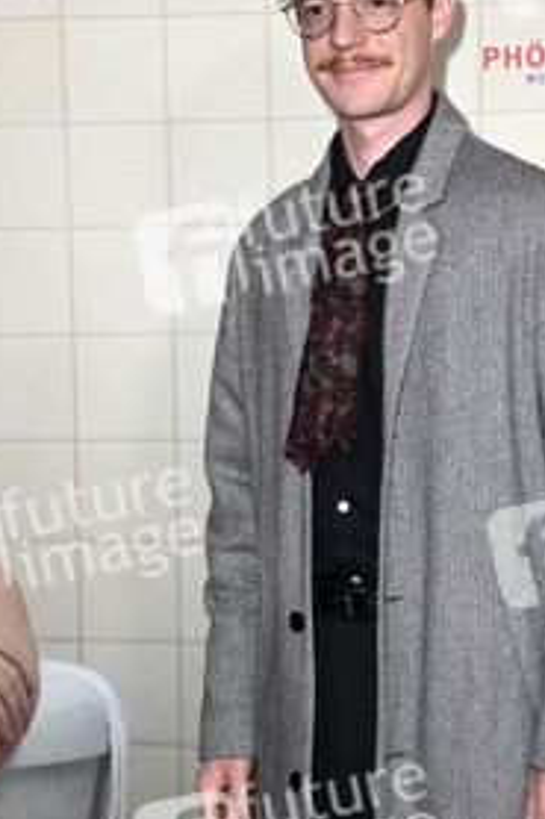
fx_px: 2683
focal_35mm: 118
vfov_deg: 17.4
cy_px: 392
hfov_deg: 11.6
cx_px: 371
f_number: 5.6
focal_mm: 82
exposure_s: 1/250
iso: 800
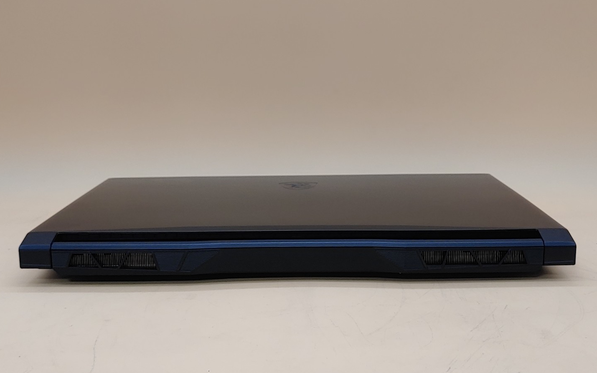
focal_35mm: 47
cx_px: 298
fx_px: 765
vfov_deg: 27.4
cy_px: 196
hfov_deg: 42.6
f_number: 1.8
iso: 50
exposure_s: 1/77
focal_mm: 4.36
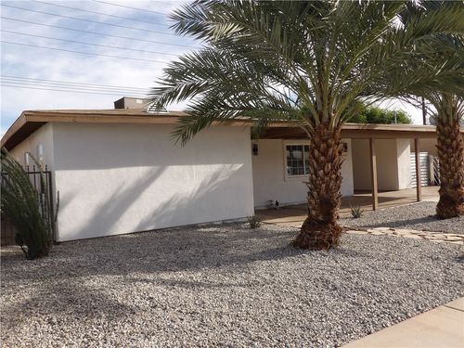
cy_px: 174
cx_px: 232
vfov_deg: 49.7
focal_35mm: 28
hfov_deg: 63.4
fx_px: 375
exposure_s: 1/763
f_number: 3.4
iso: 100
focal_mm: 5
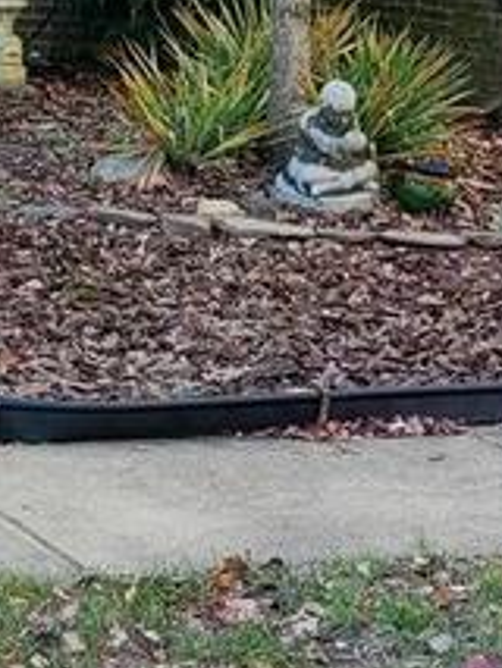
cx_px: 13
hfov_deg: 11.1
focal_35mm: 132
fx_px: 2550
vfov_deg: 14.9
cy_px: 474
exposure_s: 1/240
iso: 40
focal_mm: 5.4
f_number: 1.8
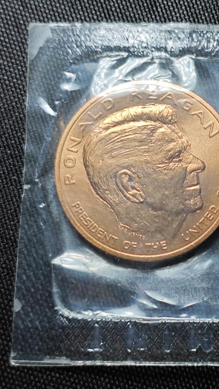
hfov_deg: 16.4
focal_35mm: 72
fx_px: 743
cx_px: 214
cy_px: 196
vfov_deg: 29.4
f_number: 1.6
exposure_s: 1/90
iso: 80
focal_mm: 5.84
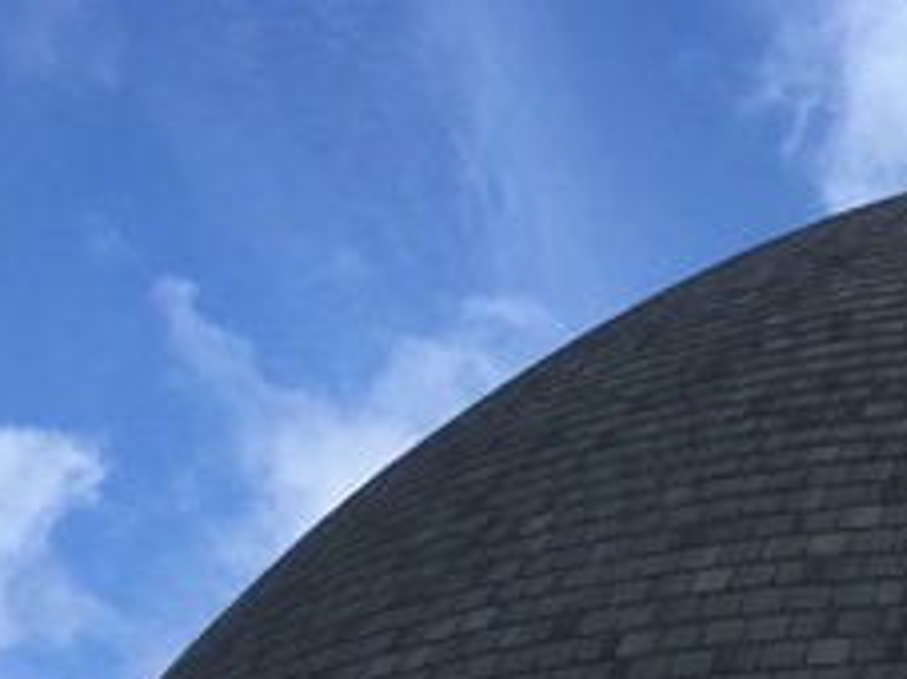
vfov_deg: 15.8
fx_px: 2278
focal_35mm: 87
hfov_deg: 20.4
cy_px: 955
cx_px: 1207
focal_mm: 4.15
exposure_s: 1/718
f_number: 2.2
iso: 25
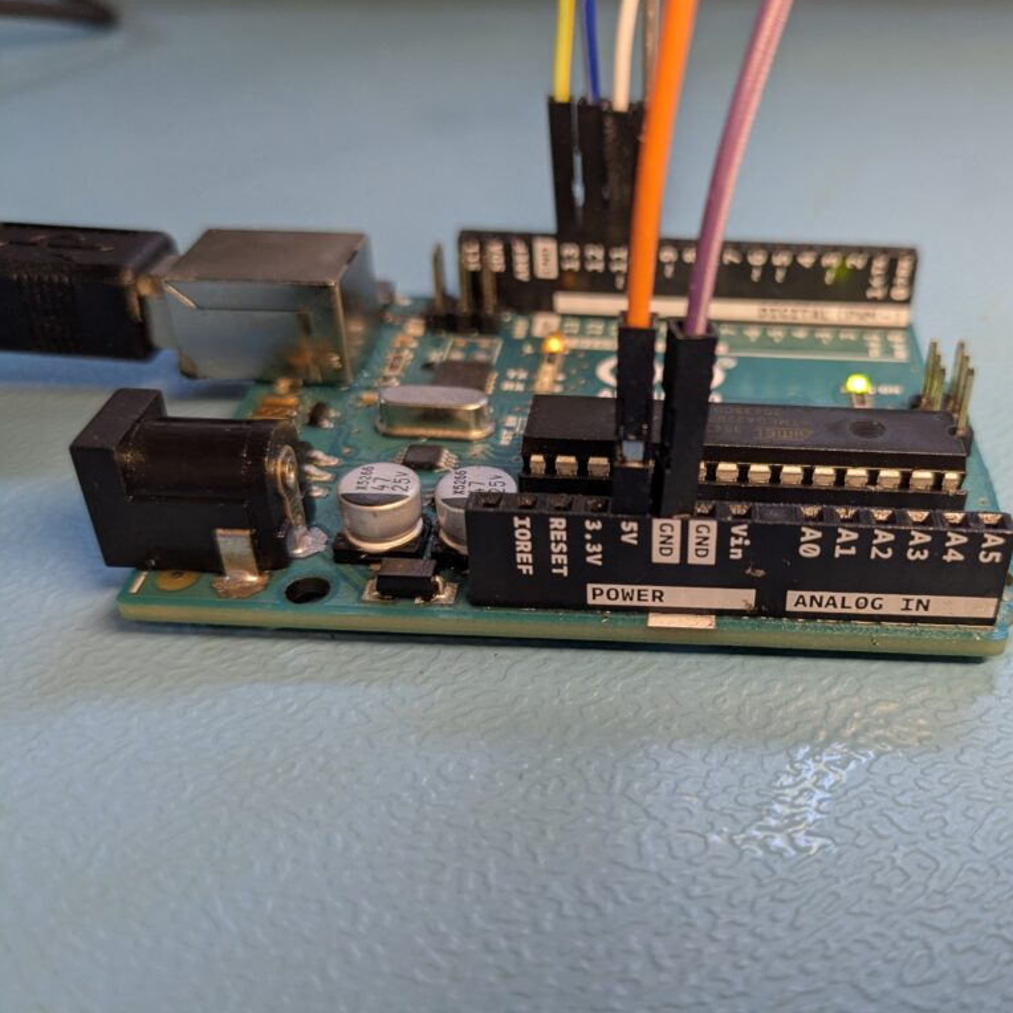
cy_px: 505
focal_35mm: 32
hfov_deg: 50.2
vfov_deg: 51.1
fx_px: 1059
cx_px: 676
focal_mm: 4.38
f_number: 1.73
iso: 139
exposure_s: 1/99.9
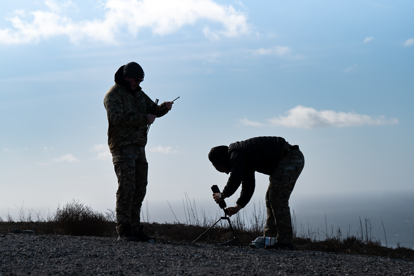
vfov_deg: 14.7
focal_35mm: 93
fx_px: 1069
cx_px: 207
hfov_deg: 21.9
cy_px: 138
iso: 50
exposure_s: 1/500
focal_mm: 93
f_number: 7.1
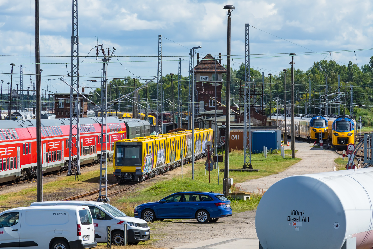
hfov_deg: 11.5
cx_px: 186
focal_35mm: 178
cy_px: 124
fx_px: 1849
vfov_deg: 7.7
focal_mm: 119
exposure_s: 1/250
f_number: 16
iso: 320
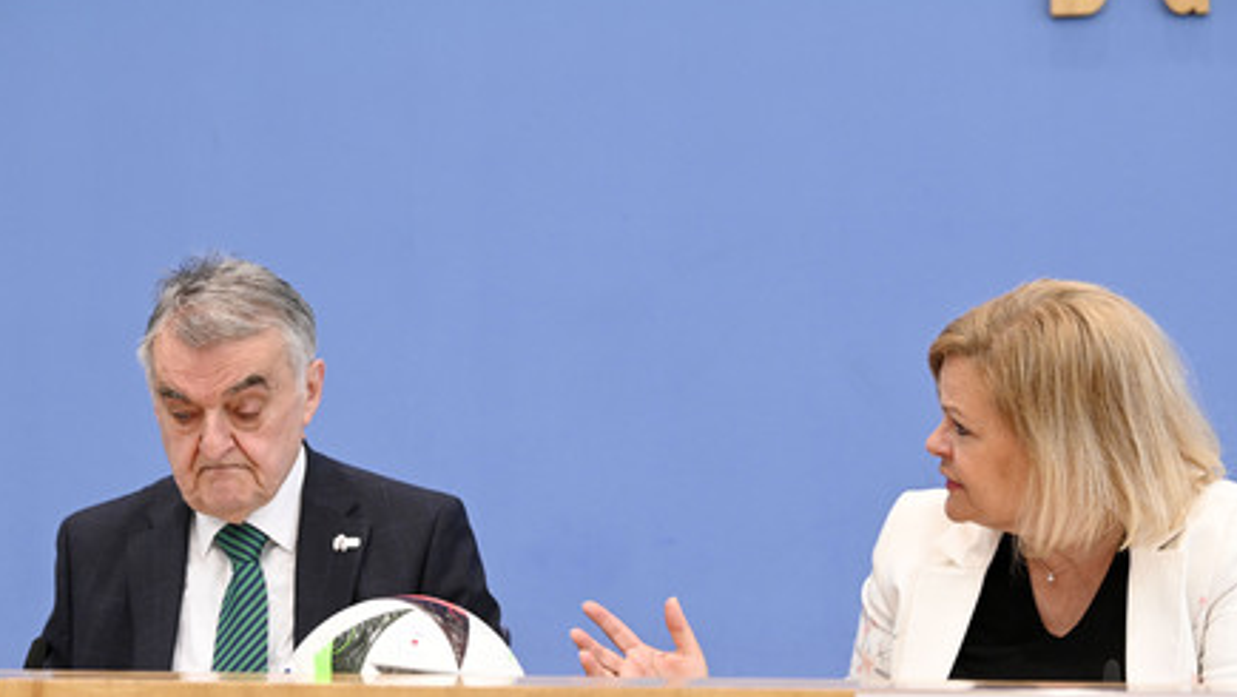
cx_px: 627
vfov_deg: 15.9
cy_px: 410
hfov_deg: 27.9
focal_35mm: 76
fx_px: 2494
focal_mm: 70
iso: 4000
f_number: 5
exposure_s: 1/800
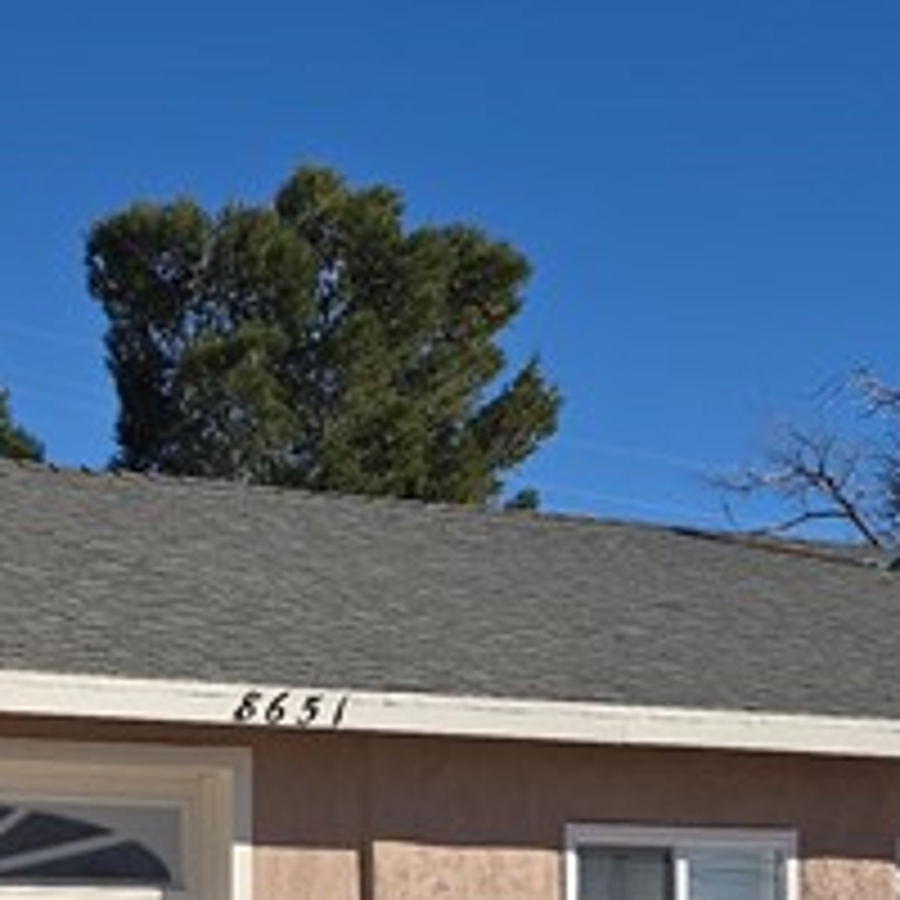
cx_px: 90
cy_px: 963
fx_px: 3059
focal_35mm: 104
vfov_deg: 16.3
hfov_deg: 16.5
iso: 12
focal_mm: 6.3
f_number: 1.7
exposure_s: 1/1493
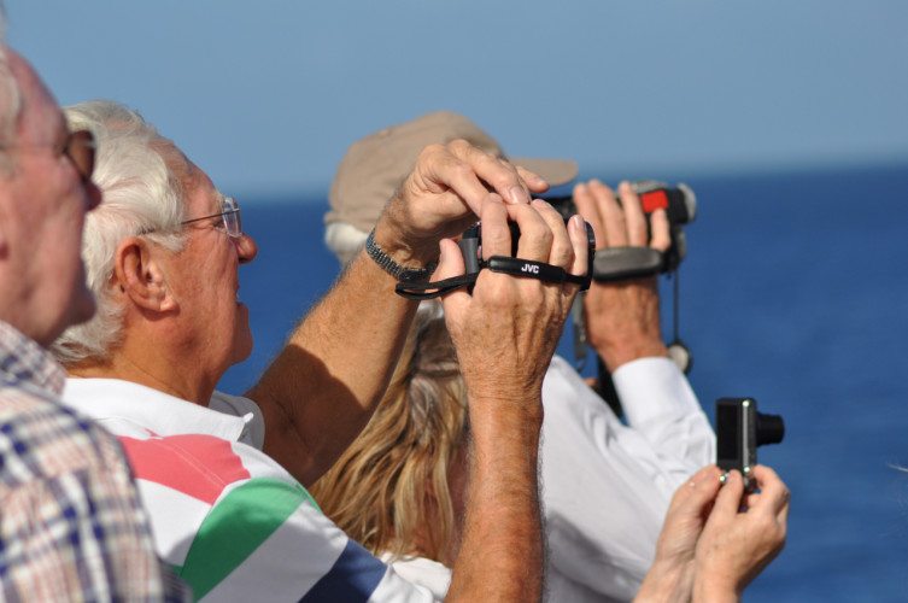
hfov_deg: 8.1
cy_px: 302
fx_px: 6423
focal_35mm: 255
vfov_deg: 5.4
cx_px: 454
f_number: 5.6
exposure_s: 1/2000
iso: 200
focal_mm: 170
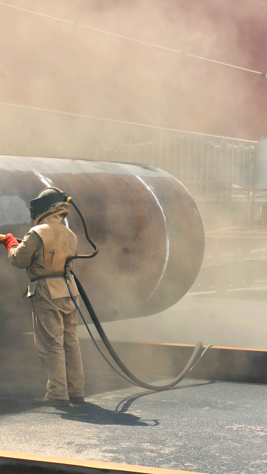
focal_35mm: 111
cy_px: 237
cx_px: -29
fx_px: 1397
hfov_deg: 10.8
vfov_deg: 19.3
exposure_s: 1/500
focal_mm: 70
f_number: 6.3
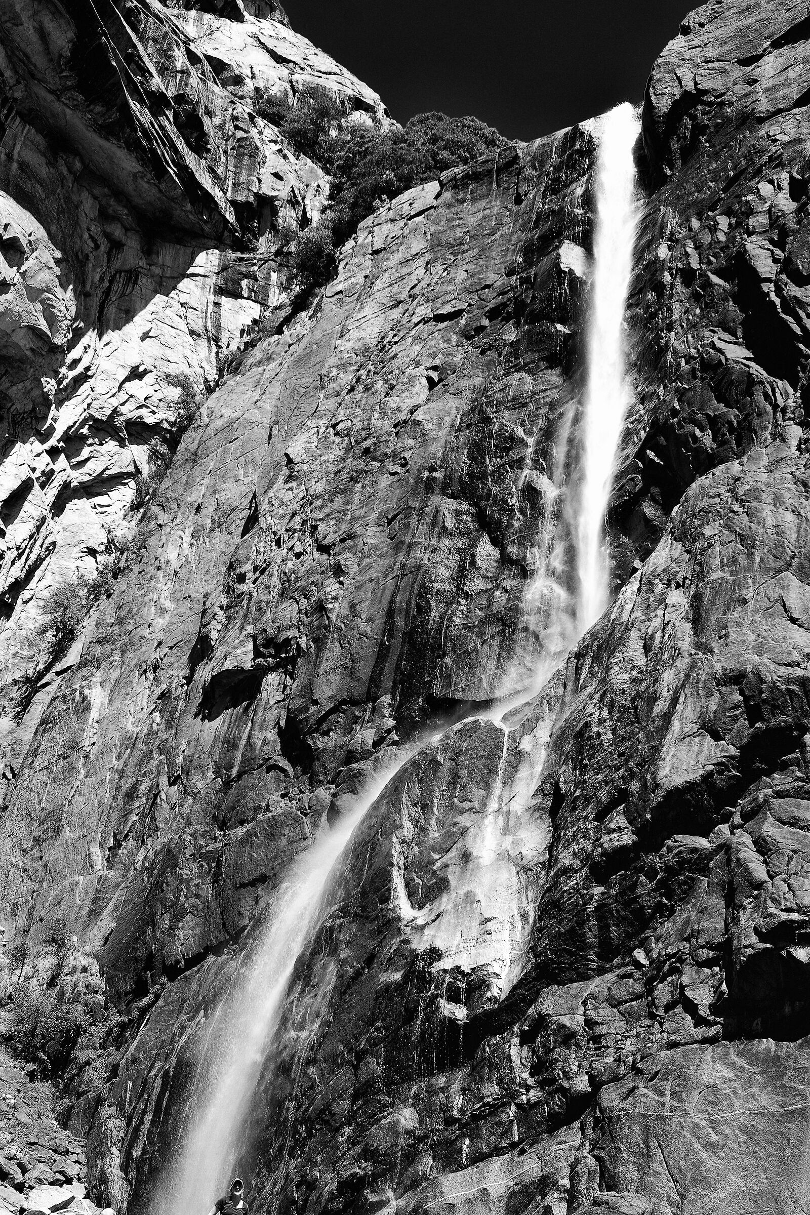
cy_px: 608
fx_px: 1417
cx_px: 405
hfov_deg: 31.9
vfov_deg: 46.4
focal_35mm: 42
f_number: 9
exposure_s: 1/125
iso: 100
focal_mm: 28
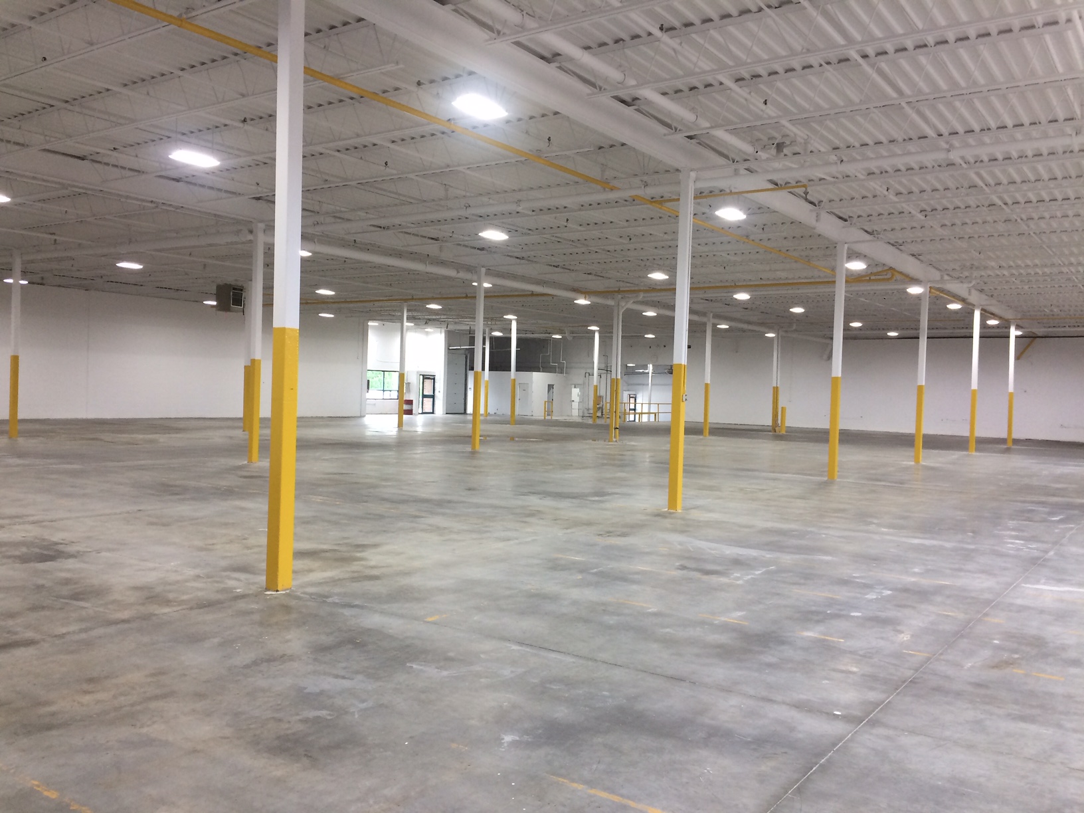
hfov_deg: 61.7
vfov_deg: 48.2
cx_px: 542
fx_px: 908
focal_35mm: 29
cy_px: 406
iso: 40
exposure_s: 1/40
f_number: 2.2
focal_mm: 4.15
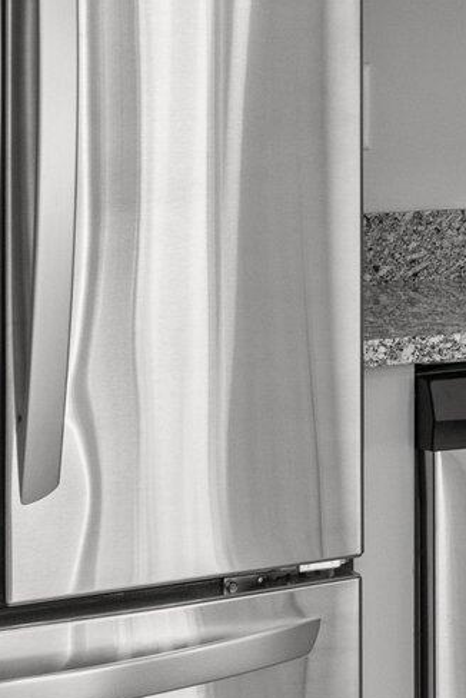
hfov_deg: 11.3
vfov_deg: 18.1
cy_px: 58
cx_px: 879
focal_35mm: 111
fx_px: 2154
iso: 500
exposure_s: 1/20
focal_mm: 26.5
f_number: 7.1
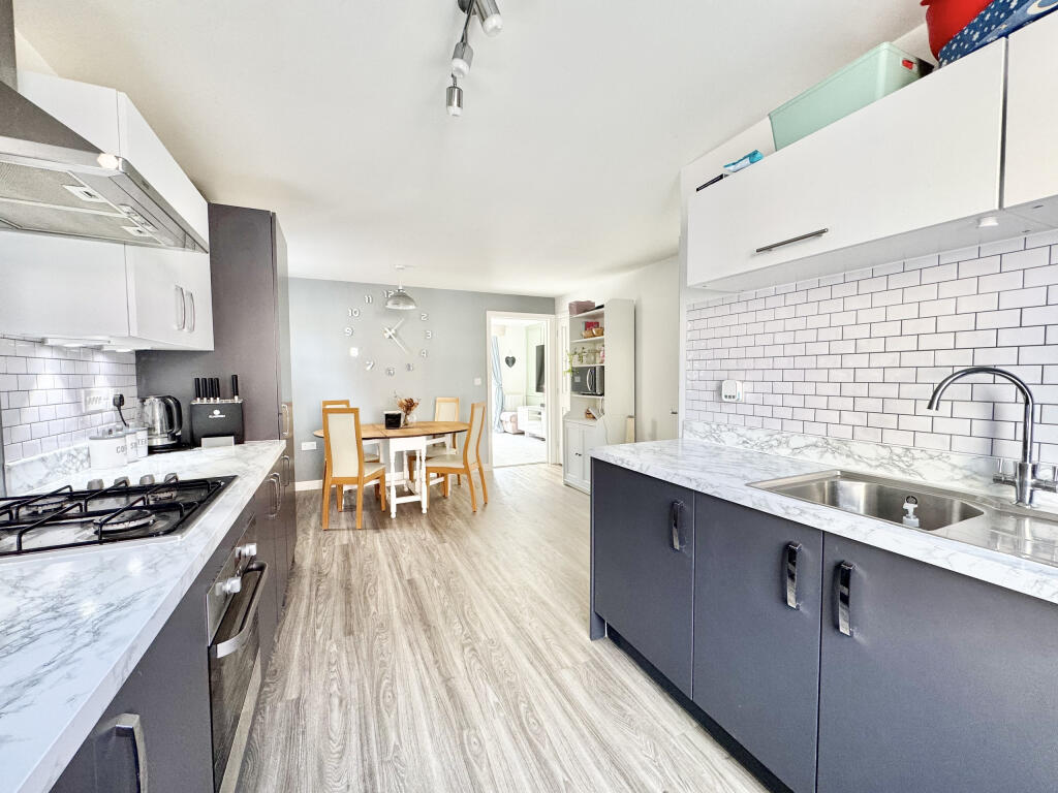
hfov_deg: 102.1
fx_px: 428
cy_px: 396
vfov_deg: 85.7
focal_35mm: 14
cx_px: 529
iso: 160
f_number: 2.2
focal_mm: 2.22
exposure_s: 1/99
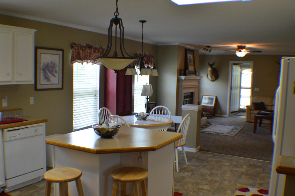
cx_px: 148
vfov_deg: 34.1
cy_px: 98
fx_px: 319
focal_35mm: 39
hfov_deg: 49.6
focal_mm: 26
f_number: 4.2
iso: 640
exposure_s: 1/60
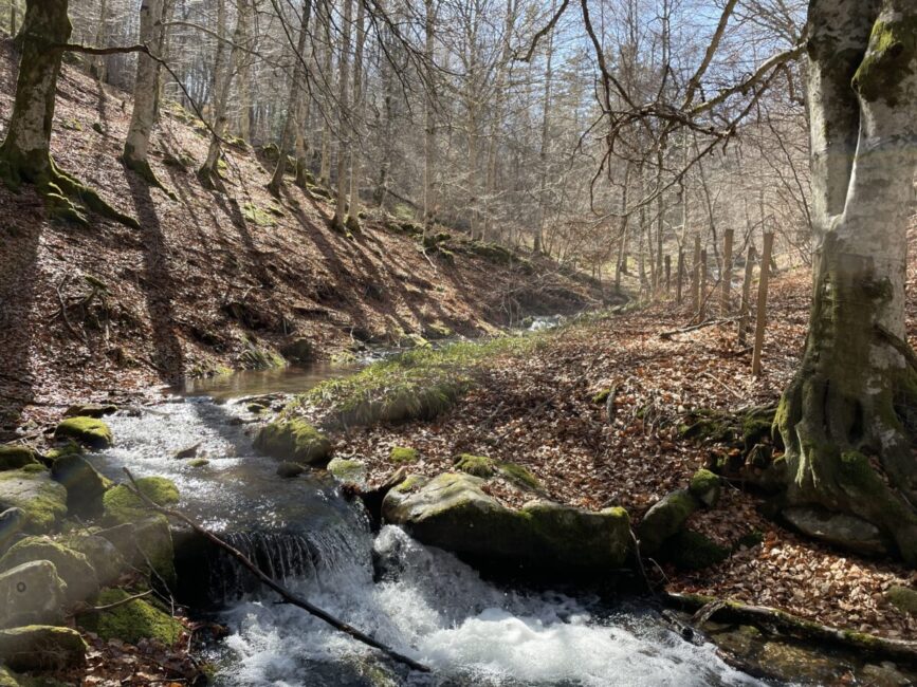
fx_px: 689
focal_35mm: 26
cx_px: 458
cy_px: 344
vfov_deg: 53.1
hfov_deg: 67.3
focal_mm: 4.2
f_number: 1.6
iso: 50
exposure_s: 1/523
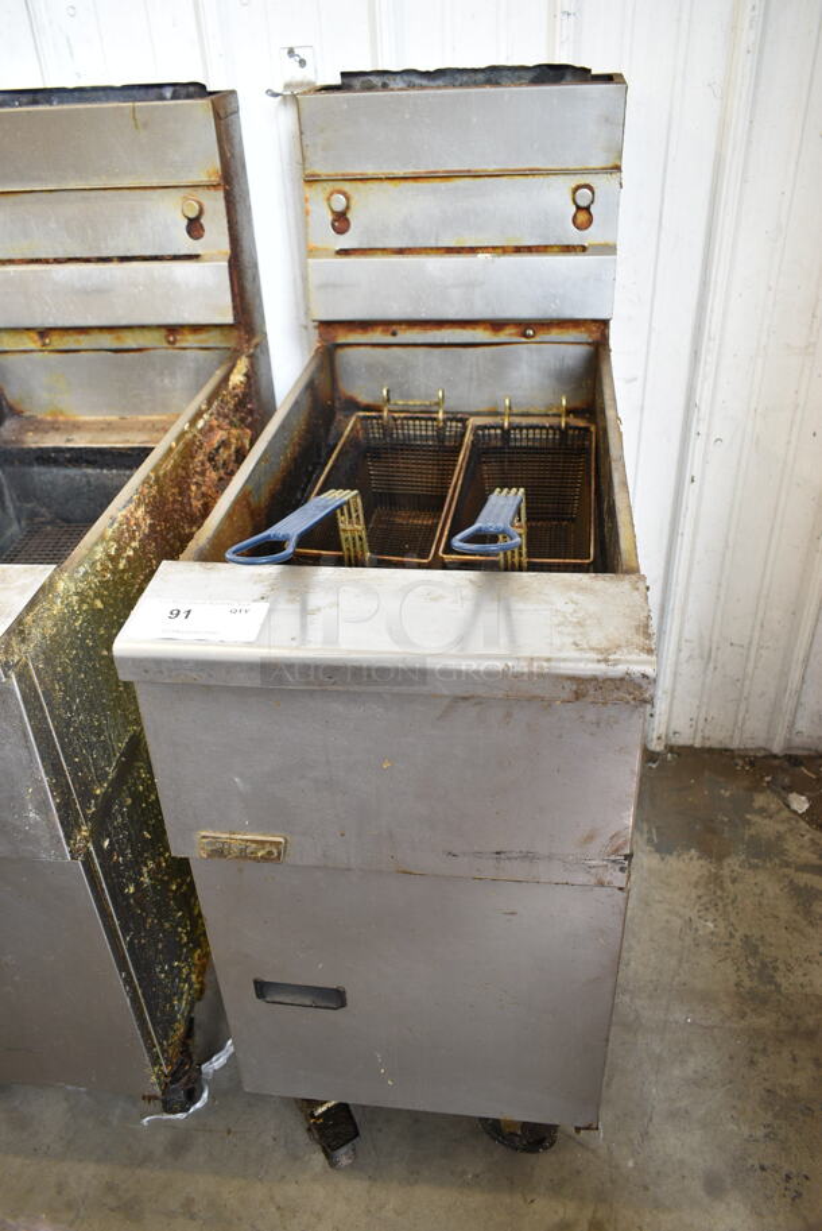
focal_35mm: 27
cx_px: 411
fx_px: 923
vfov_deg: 67.3
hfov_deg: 48.0
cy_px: 616
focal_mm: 18
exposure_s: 1/30
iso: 360
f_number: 3.5
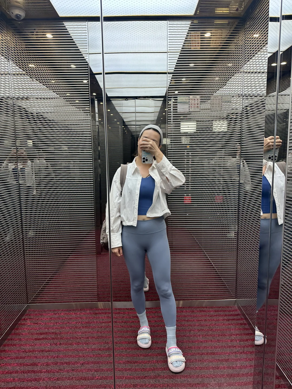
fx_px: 270
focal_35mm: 24
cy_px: 194
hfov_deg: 56.8
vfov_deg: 71.6
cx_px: 146
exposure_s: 1/50
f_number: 1.78
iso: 125
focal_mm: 6.86
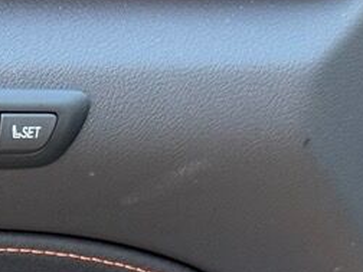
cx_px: -241
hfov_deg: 9.7
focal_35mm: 195
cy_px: 463
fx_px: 2045
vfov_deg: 7.4
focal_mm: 6.76
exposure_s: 1/76
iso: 125
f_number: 1.78
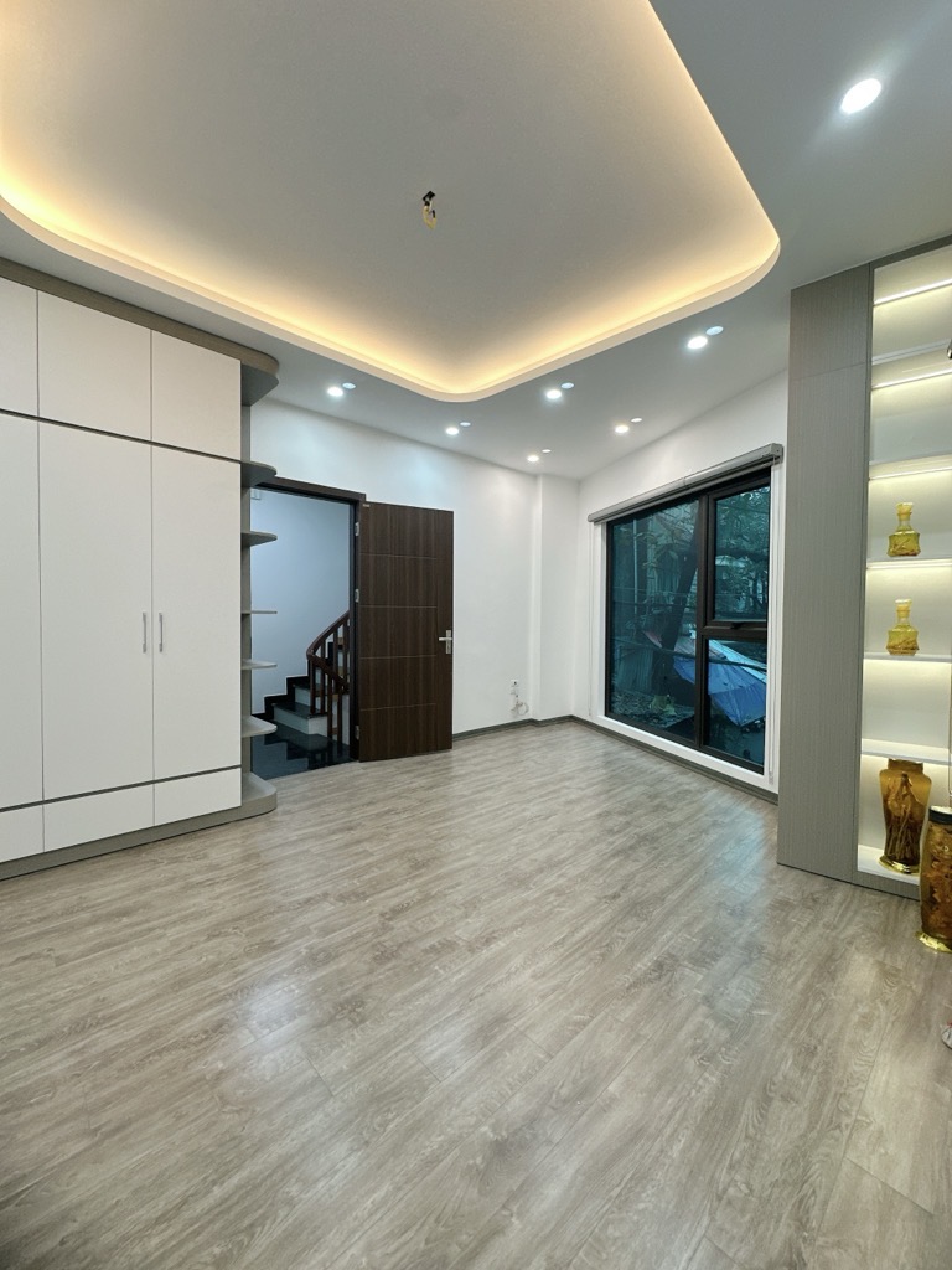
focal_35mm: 14
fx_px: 513
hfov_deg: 85.7
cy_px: 635
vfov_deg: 102.1
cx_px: 476
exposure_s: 1/100
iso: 160
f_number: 2.2
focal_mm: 2.22
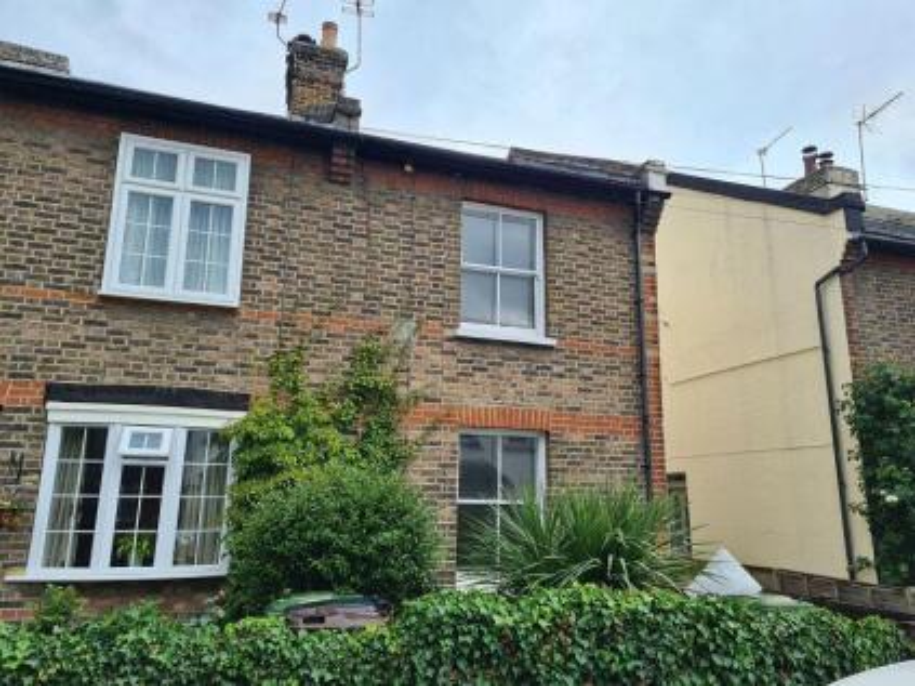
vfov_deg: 53.0
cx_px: 458
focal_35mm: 26
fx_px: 687
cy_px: 343
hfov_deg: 67.3
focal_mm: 5.4
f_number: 1.8
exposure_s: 1/1012
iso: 50
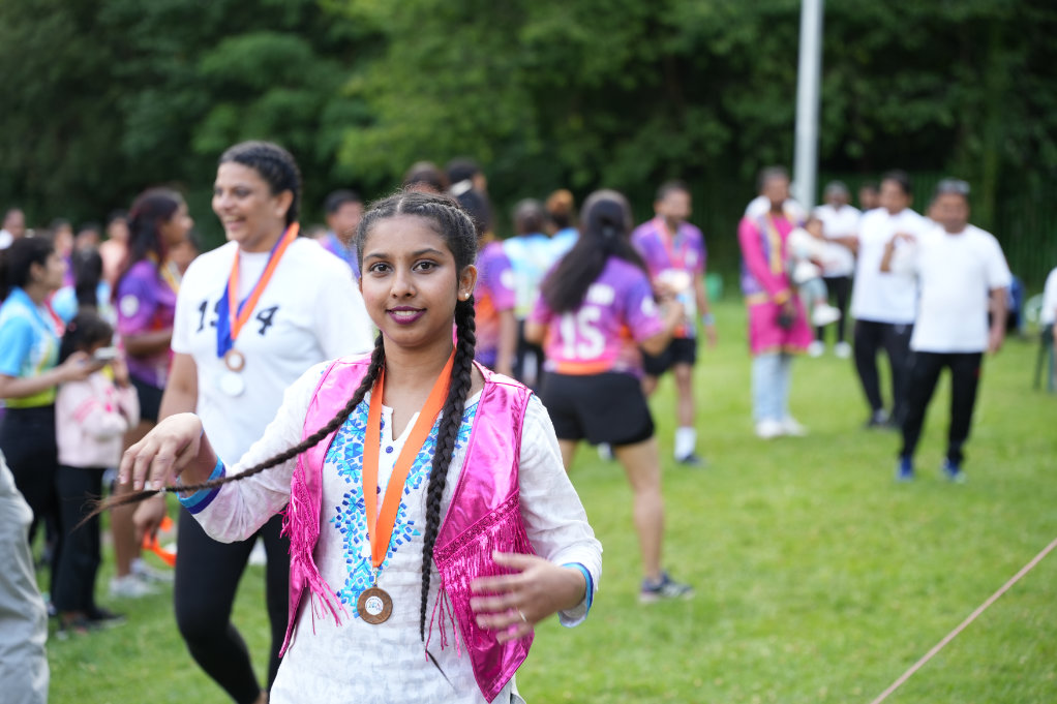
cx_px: 528
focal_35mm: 70
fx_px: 2055
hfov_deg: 28.8
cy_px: 352
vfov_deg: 19.5
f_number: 2.8
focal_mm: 70
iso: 250
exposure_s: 1/250
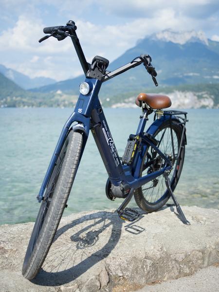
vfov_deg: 46.8
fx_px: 337
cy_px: 146
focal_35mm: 40
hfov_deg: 36.0
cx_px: 110
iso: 125
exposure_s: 1/1100
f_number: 3.5
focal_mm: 50
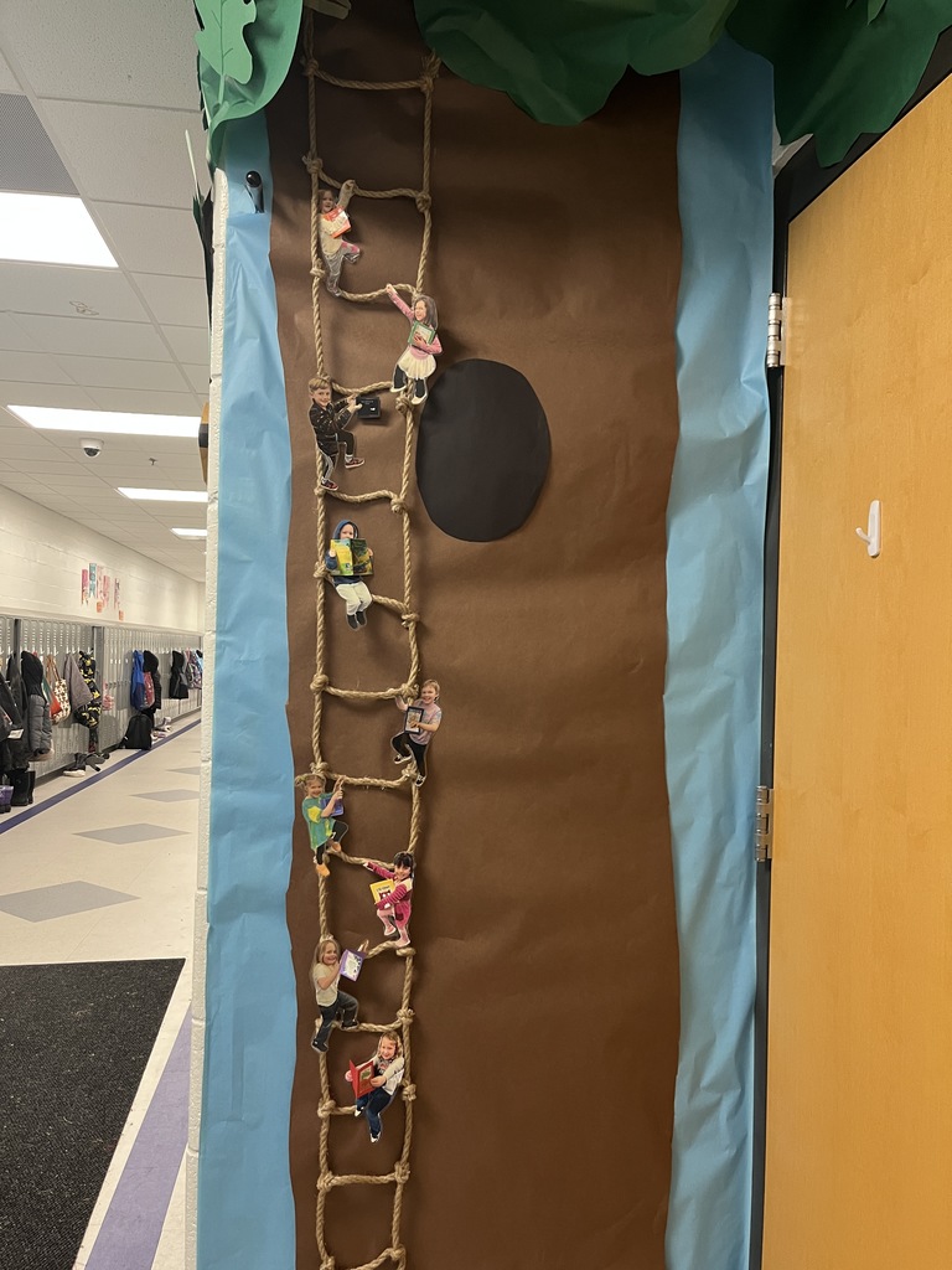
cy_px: 635
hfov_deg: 53.1
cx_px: 476
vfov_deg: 67.3
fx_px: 953
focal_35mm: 26
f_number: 1.6
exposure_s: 1/60
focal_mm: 5.1
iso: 320
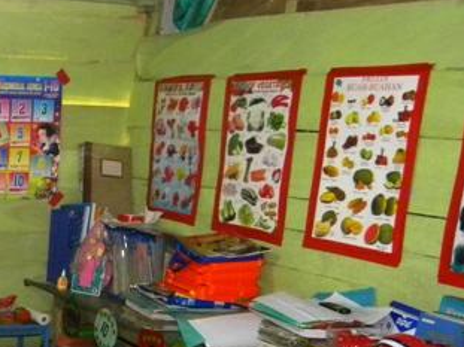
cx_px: -109
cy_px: 351
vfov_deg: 19.8
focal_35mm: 72
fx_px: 965
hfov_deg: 24.3
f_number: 3.5
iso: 400
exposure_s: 1/26
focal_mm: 5
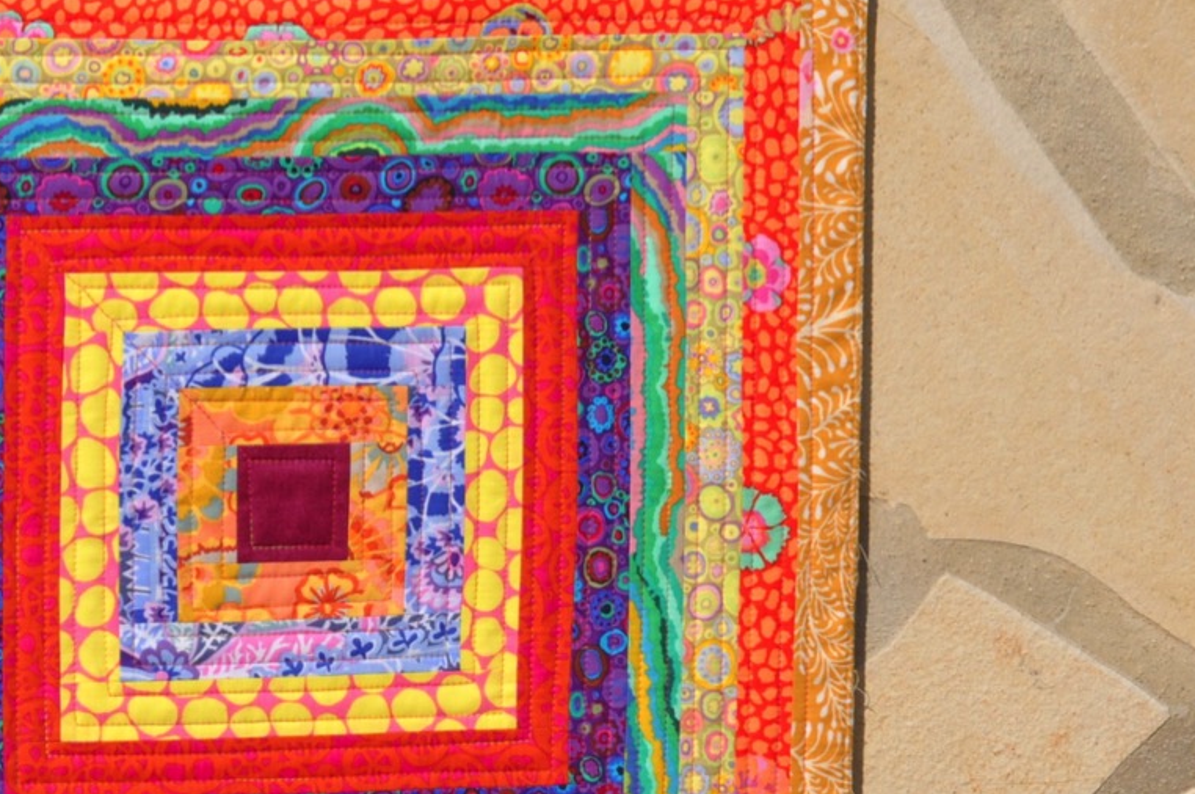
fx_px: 8321
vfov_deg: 5.5
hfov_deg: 8.2
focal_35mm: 251
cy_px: 477
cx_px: 452
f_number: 10
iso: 200
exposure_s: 1/500
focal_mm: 85
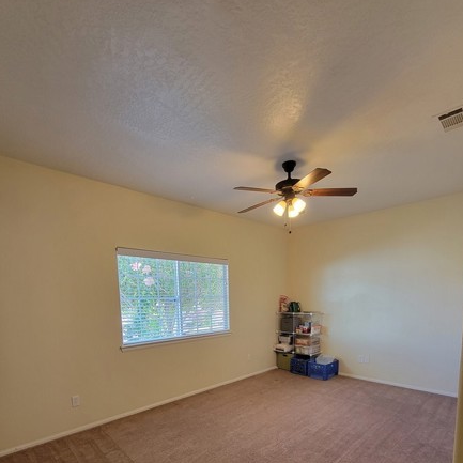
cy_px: 328
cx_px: 231
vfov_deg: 79.6
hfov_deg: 84.0
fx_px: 257
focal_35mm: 17
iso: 200
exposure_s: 1/60
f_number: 2.2
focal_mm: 2.2
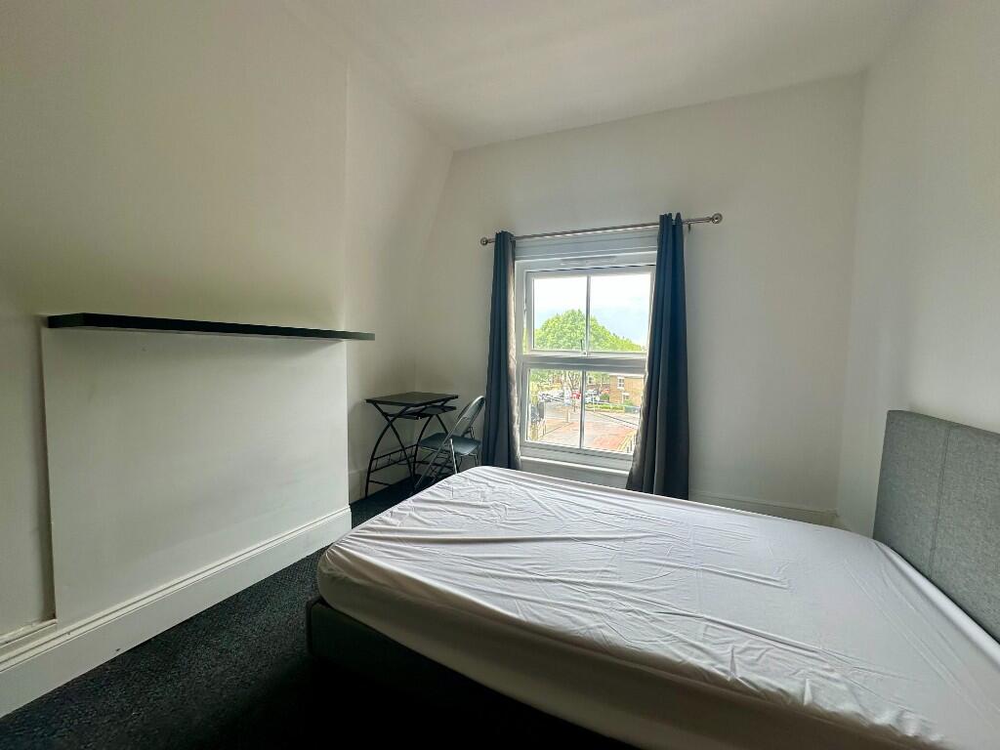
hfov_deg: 102.1
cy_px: 375
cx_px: 500
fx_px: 404
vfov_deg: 85.7
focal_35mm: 14
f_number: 2.2
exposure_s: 1/99
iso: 50
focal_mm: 2.22
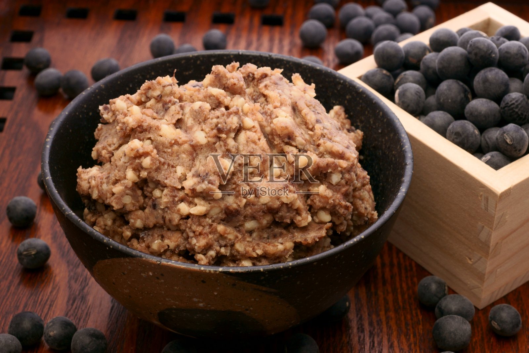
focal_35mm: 75
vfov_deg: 18.2
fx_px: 1102
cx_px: 264
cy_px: 176
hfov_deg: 27.0
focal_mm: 50
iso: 200
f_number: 14
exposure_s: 1/100
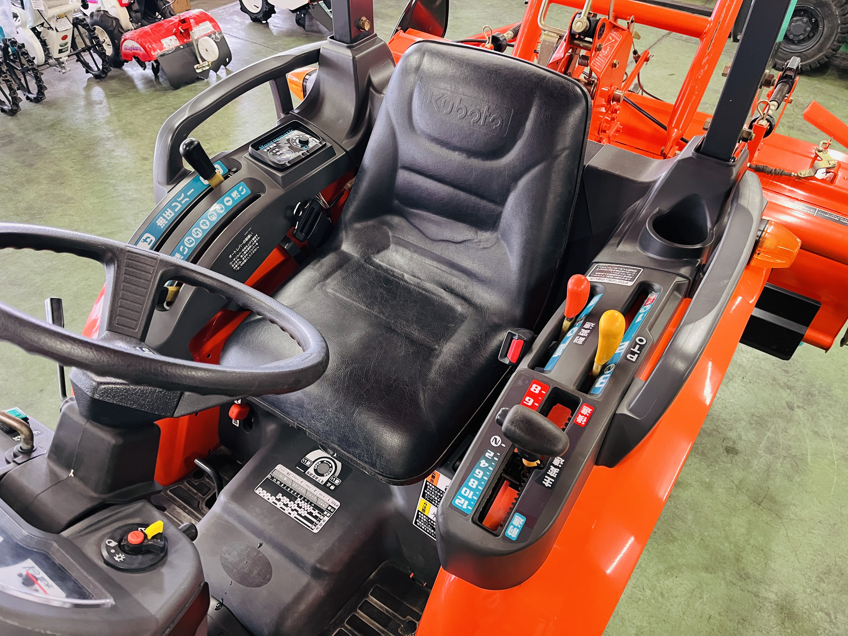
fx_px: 637
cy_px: 318
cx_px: 424
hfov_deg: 67.3
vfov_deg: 53.1
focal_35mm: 26
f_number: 1.6
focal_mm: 5.1
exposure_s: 1/60
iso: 500
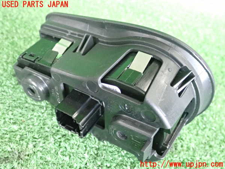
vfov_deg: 32.9
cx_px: 112
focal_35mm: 44
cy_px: 84
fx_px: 286
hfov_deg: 42.9
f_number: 2.9
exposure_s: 1/125
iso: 3200
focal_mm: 7.84
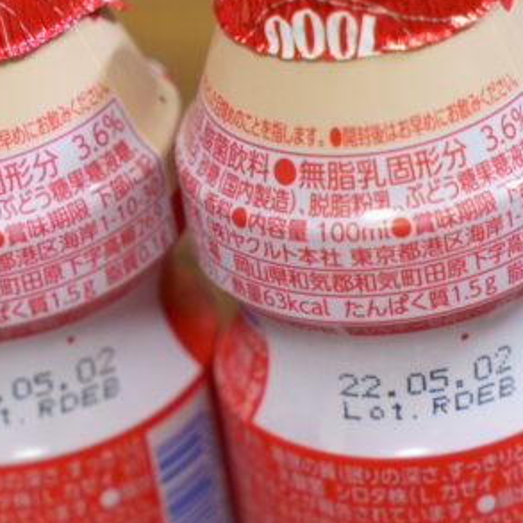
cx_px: 191
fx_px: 2820
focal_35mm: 165
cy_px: 272
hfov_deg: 10.6
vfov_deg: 10.6
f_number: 5.6
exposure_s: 1/80
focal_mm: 70
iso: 2000
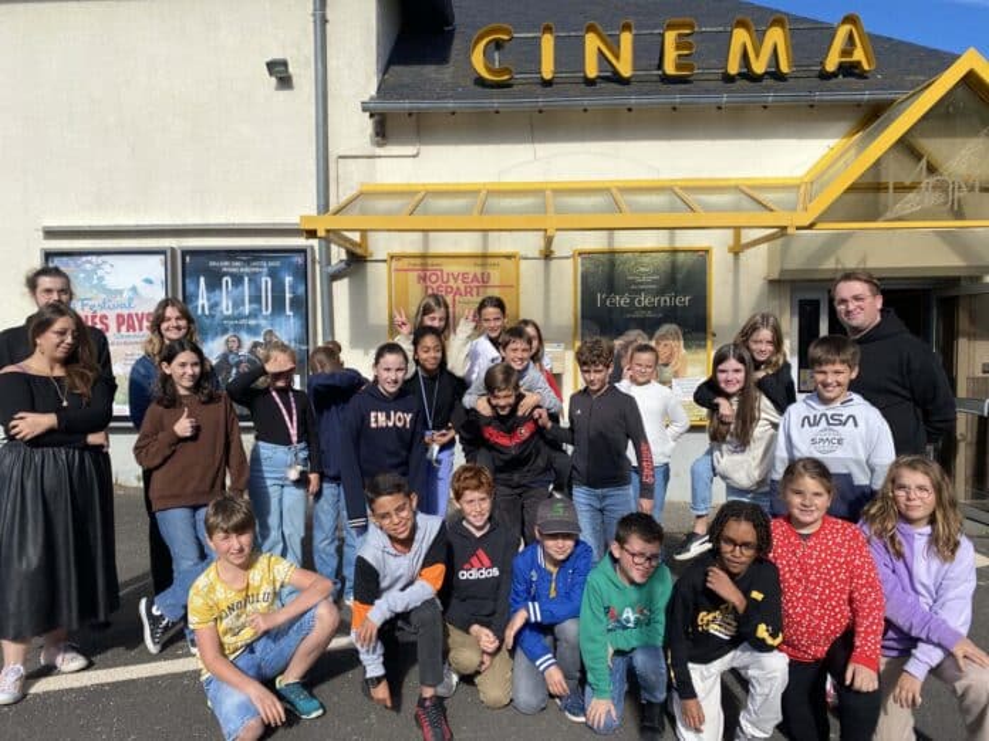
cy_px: 370
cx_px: 494
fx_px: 743
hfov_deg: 67.3
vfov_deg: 53.1
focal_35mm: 26
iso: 32
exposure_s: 1/2755
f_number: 1.8
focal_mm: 4.25
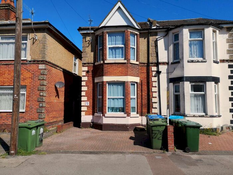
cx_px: 116
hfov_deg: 65.3
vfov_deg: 51.4
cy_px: 88
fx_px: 182
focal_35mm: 27
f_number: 1.8
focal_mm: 3.95
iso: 50
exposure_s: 1/3891
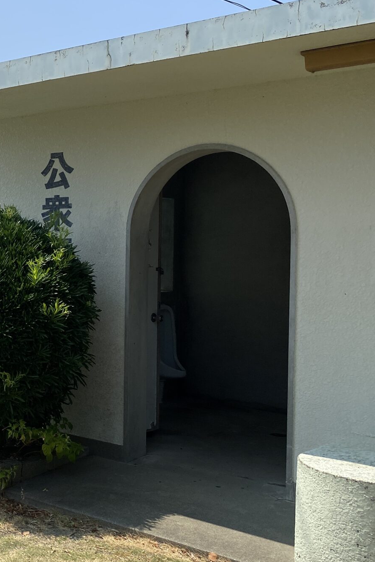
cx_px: -130
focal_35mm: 52
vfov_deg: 38.2
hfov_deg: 22.8
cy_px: 274
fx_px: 812
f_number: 1.8
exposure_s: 1/4115
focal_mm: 4.25
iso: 32
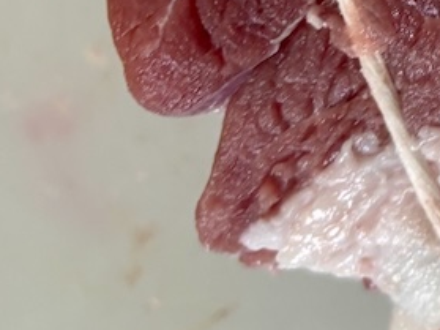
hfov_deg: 12.6
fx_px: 1690
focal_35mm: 133
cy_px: -159
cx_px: 934
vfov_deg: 10.8
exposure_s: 1/60
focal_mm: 5.96
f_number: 1.6
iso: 80
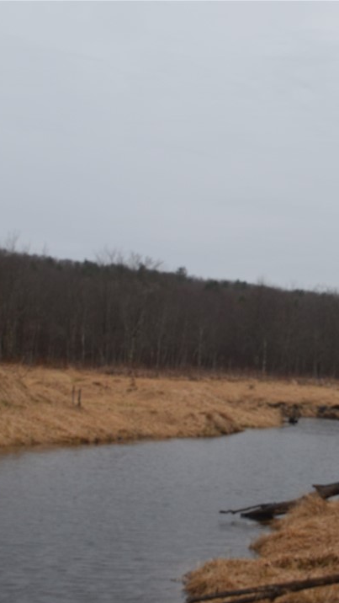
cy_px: 303
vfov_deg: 33.8
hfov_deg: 19.2
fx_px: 990
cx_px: 272
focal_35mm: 62
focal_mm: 26
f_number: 9
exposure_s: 1/160
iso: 400
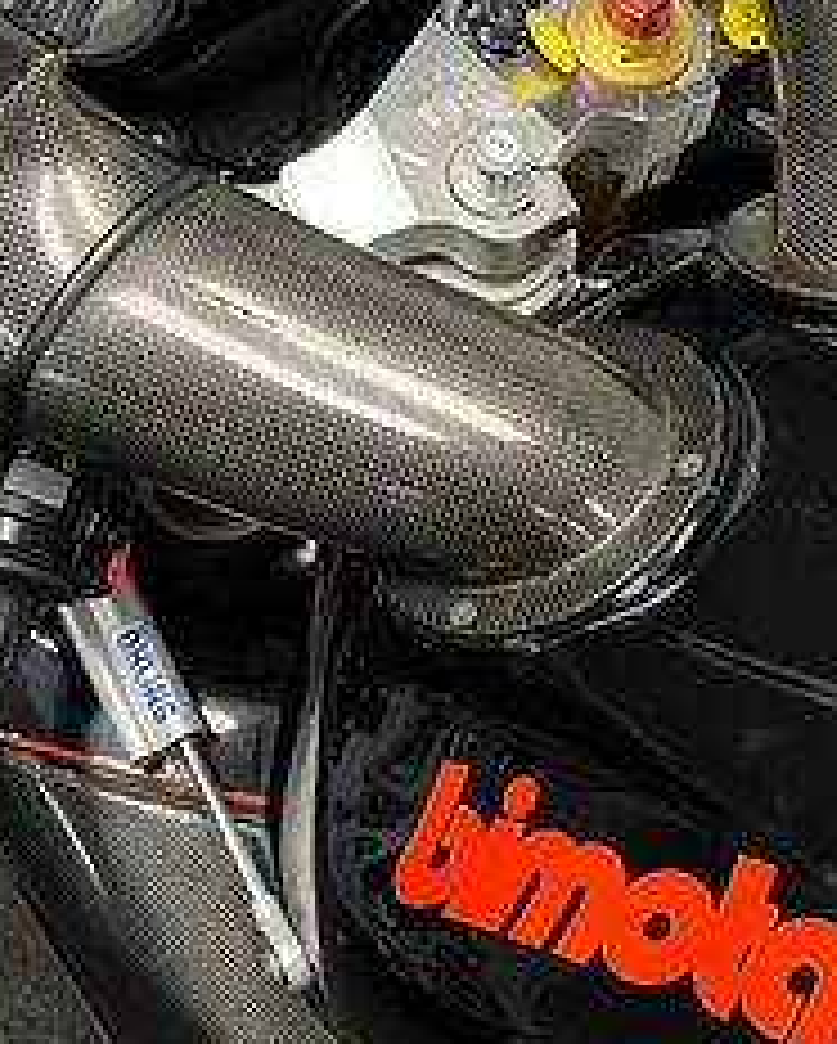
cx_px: 590
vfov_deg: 27.0
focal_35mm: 70
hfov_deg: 21.8
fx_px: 2165
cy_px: 400
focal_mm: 5.1
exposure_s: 1/50
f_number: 1.6
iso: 125
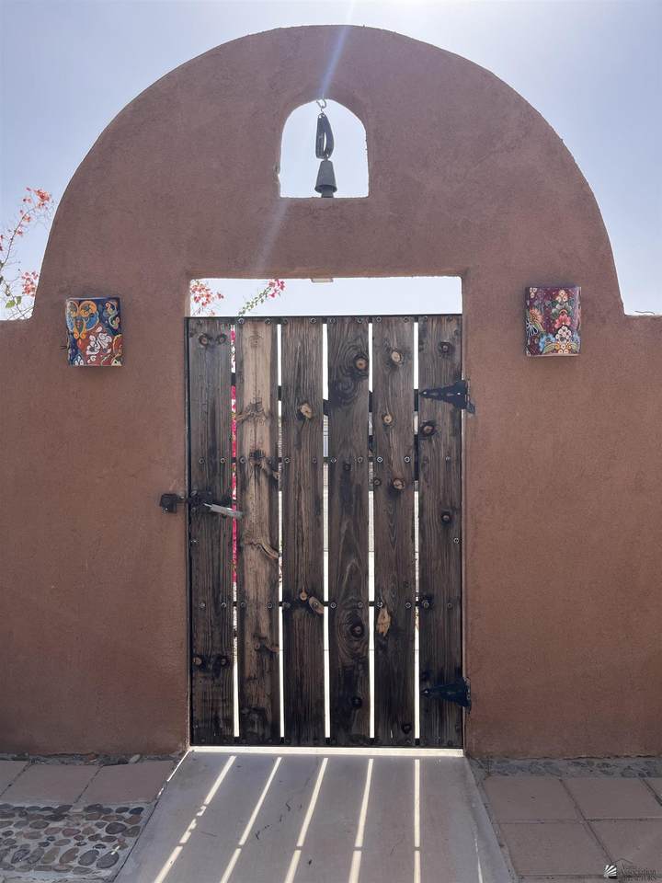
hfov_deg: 53.1
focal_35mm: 26
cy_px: 442
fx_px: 663
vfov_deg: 67.3
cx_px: 331
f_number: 1.6
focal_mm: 5.1
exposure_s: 1/1695
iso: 50
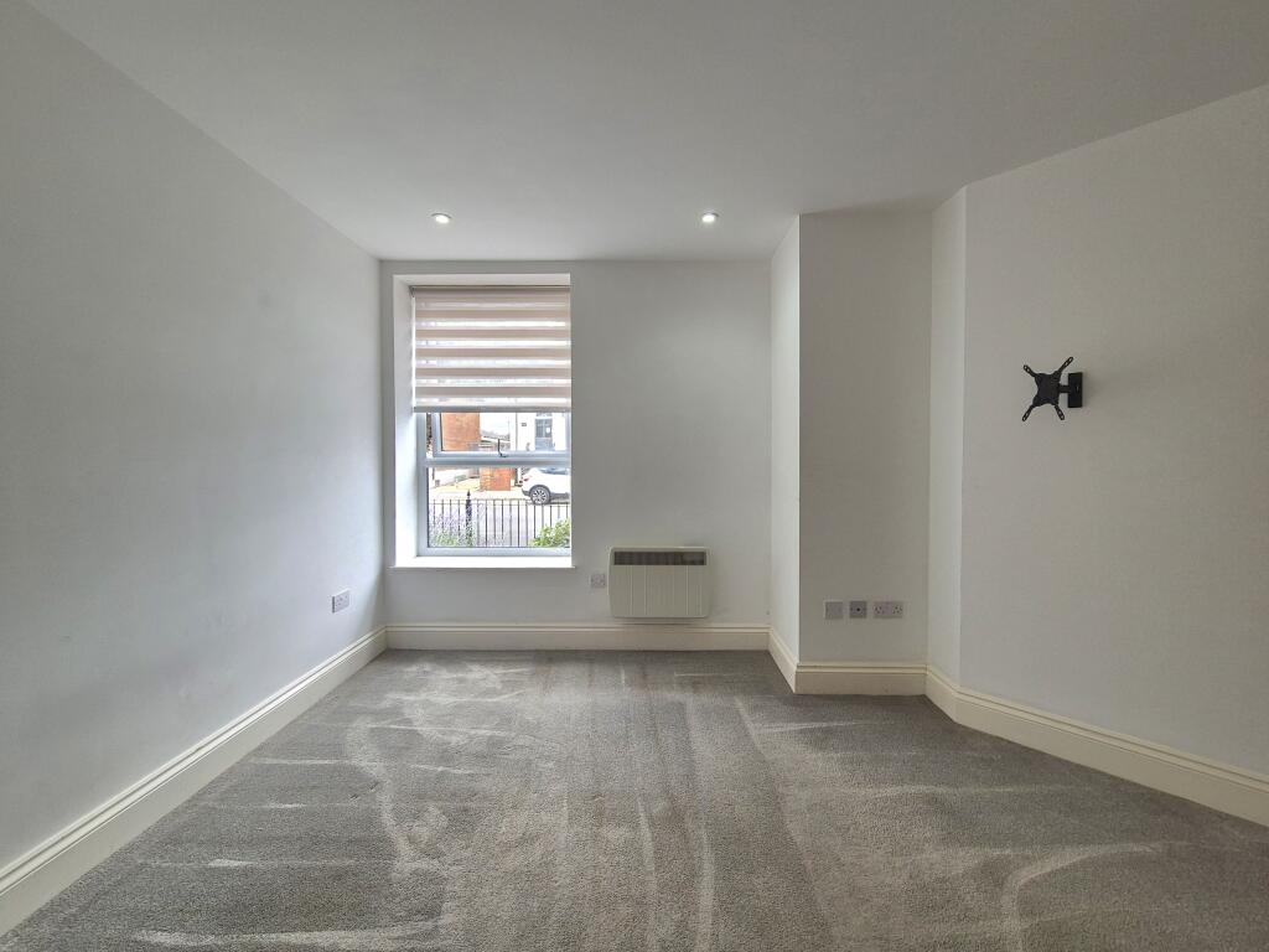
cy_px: 476
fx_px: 477
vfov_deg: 89.9
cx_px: 634
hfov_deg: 106.2
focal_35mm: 13
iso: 50
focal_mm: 2.2
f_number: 2.2
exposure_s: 1/106
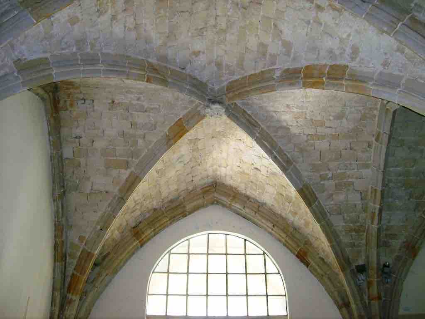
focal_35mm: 35
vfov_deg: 40.7
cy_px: 160
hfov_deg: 52.6
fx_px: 430
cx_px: 212
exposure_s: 1/30
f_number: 2.8
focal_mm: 5.8
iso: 163
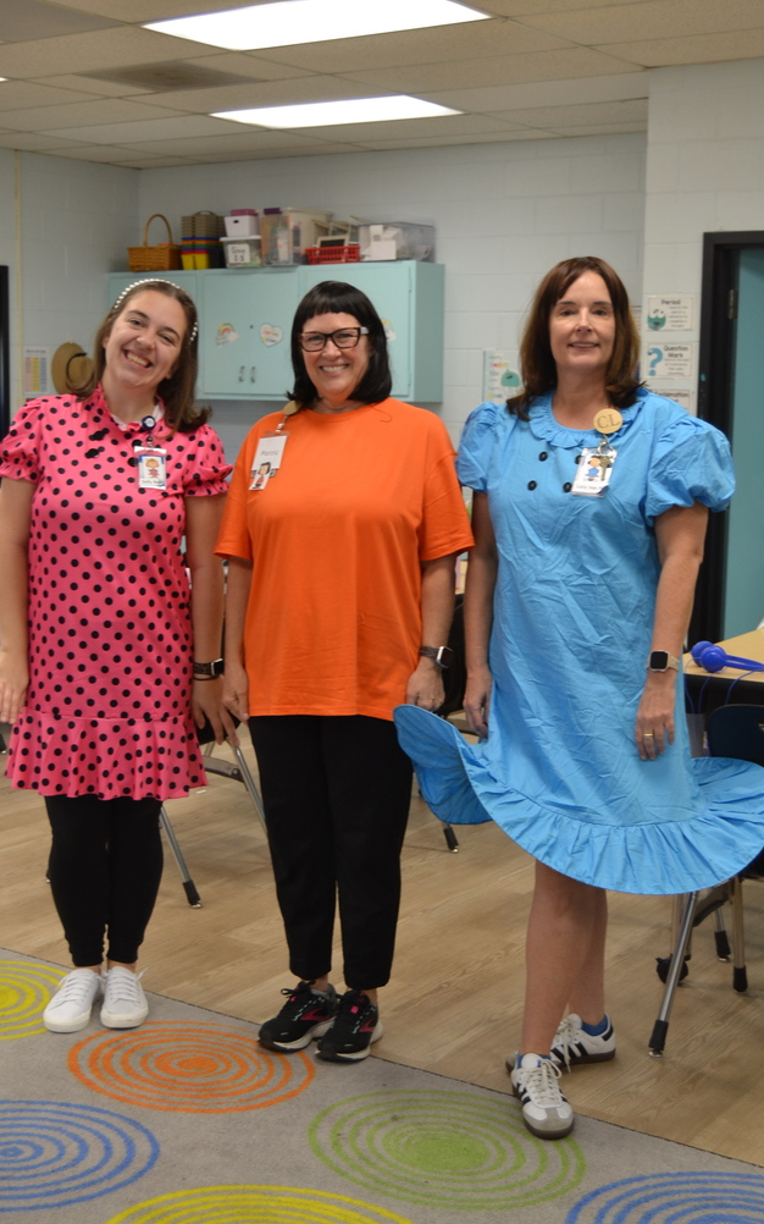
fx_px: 1666
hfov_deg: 25.8
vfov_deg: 40.3
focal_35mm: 50
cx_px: 363
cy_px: 616
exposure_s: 1/60
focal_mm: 32
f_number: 4.5
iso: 500
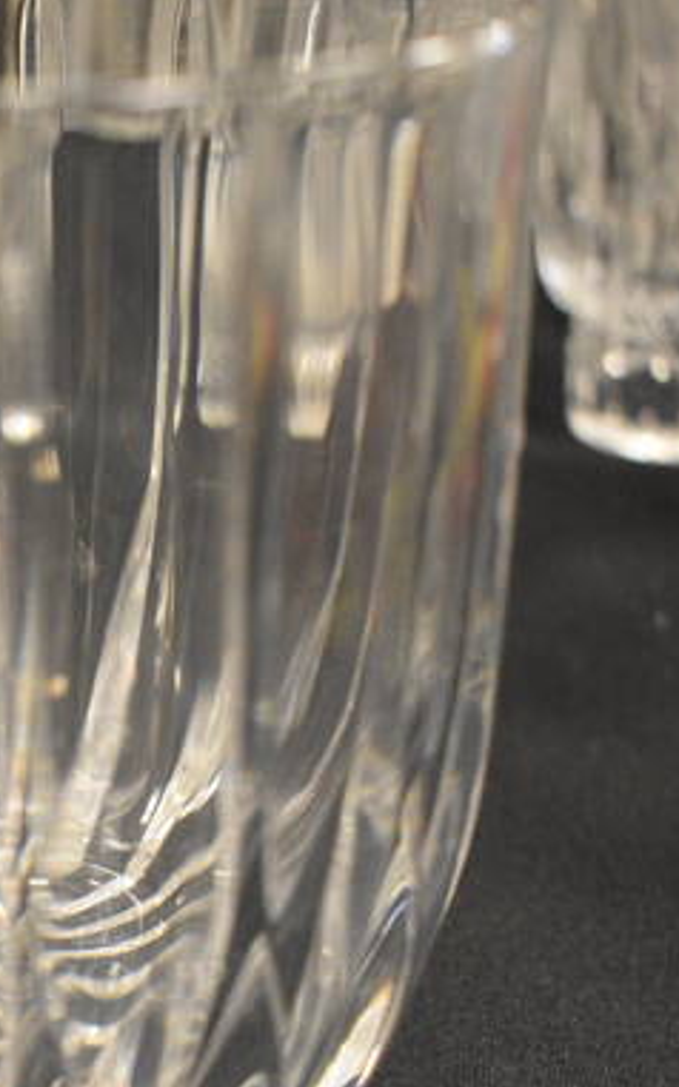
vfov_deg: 30.4
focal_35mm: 66
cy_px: 863
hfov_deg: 18.9
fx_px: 1955
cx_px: -63
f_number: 4
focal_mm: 18
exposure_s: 1/60
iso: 2500
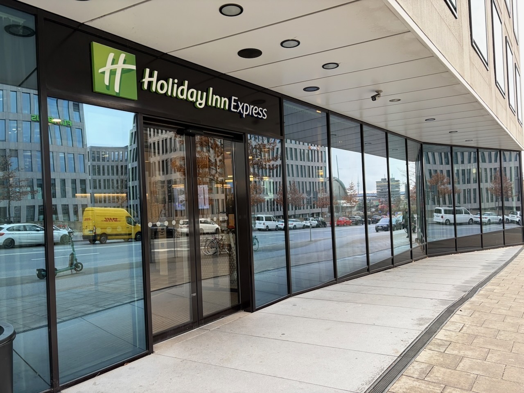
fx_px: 394
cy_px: 196
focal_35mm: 26
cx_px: 262
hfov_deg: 67.3
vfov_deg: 53.1
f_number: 1.6
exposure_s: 1/121
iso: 64
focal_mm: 5.96
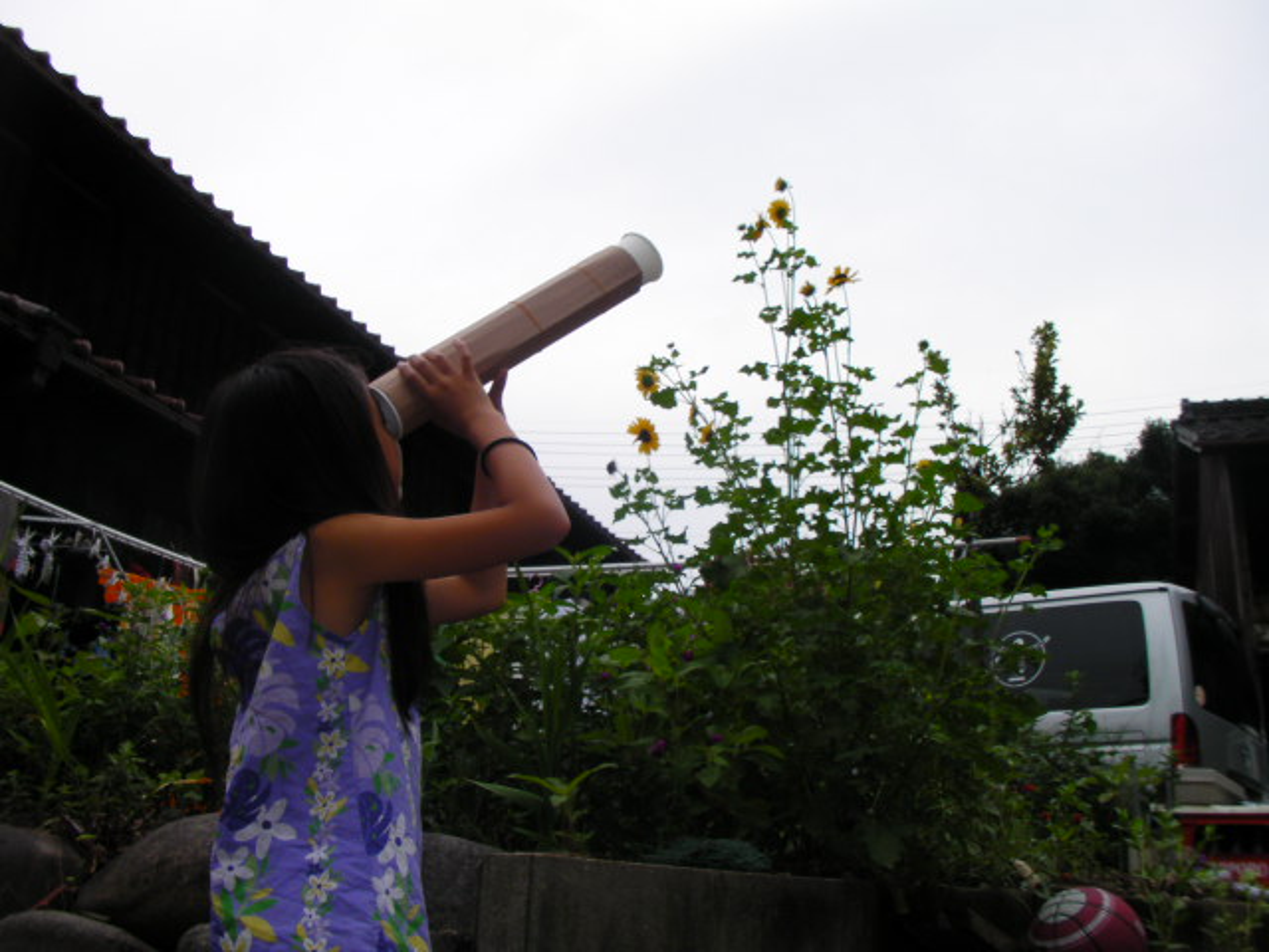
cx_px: 634
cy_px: 476
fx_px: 1393
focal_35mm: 38
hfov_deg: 49.0
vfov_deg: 37.7
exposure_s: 1/270
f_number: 4.5
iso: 50
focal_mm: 6.3
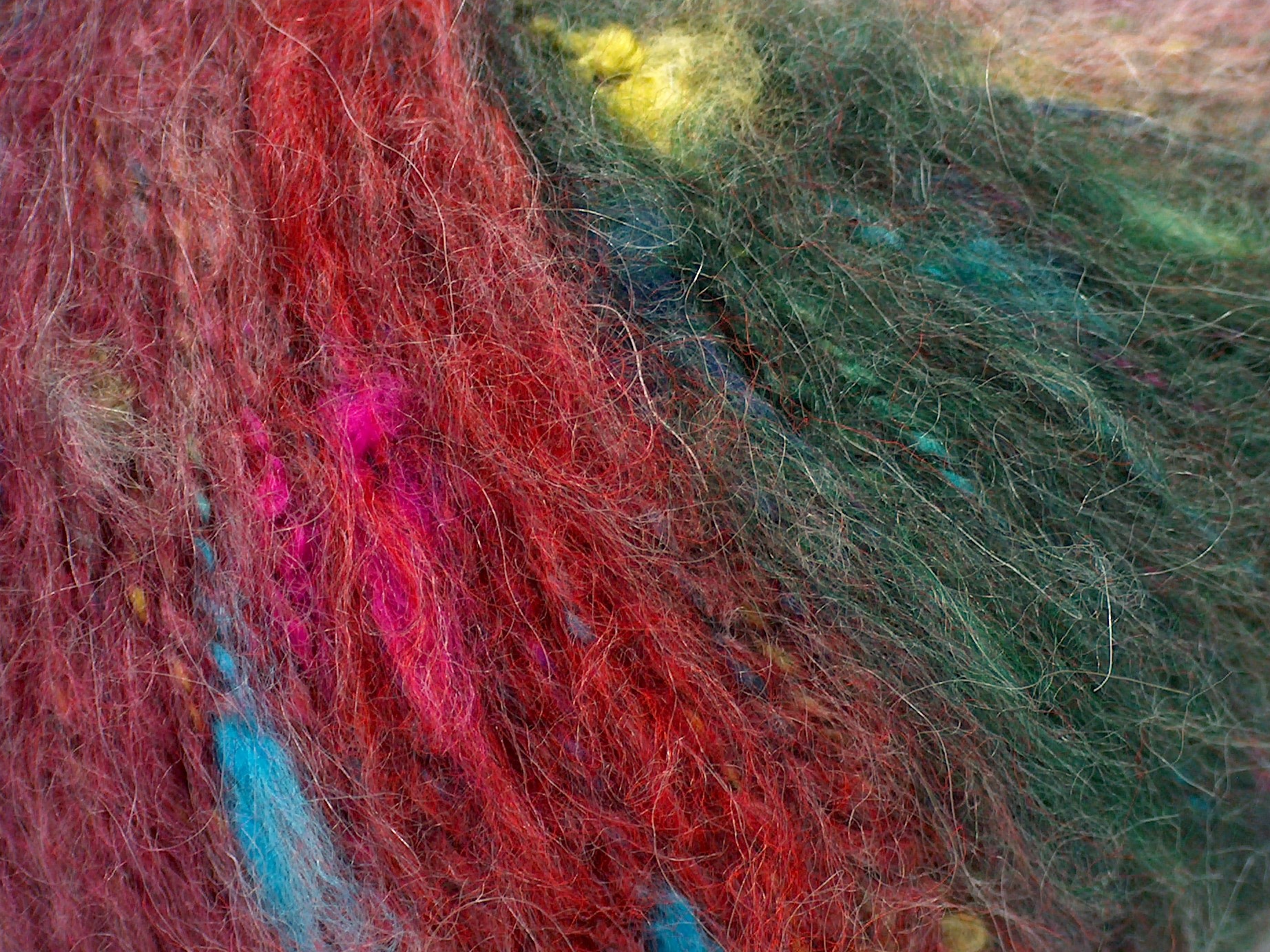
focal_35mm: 117
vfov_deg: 12.7
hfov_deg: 16.8
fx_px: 4293
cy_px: 473
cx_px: 635
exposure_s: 1/35
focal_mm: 23.76
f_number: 3
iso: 200
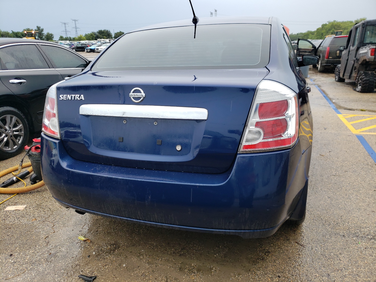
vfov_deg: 53.1
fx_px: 282
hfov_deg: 67.3
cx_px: 188
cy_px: 141
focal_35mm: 26
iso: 50
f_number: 1.5
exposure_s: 1/200
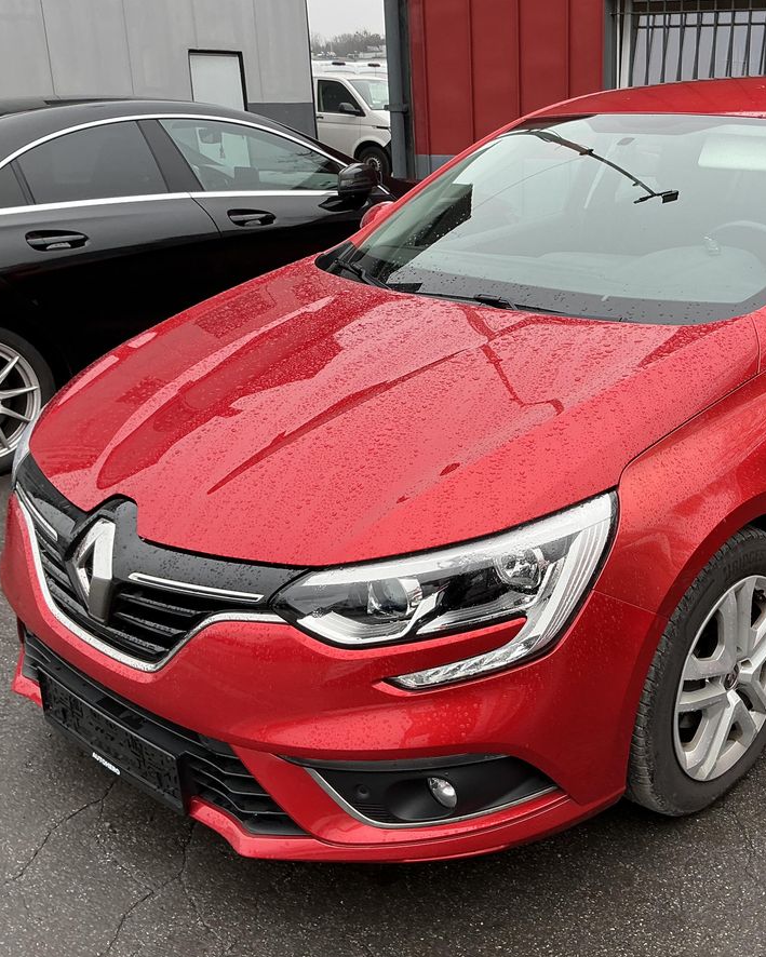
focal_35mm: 37
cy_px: 485
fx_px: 1048
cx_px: 562
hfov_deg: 39.2
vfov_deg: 49.1
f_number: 1.8
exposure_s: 1/122
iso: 25
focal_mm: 3
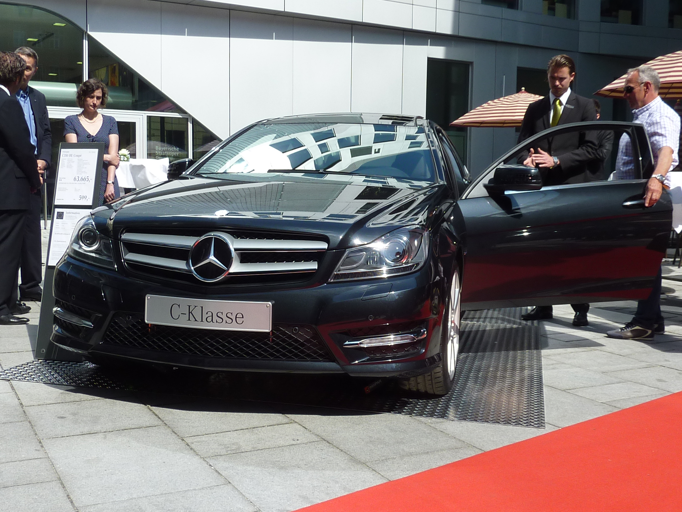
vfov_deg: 36.8
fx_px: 768
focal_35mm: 39
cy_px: 256
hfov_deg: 47.9
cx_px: 341
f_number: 4
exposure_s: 1/320
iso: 80
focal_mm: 4.1
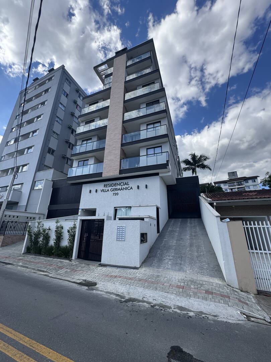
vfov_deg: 102.1
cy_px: 181
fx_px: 146
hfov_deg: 85.7
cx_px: 136
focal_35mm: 14
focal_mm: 2.22
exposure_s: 1/749
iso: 40
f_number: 2.2
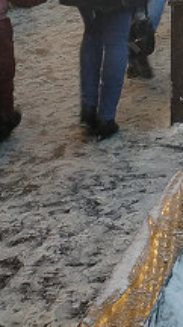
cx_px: 426
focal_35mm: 97
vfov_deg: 18.5
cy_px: -210
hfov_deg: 10.8
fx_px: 839
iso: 200
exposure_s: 1/33
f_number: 1.9
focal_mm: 3.94
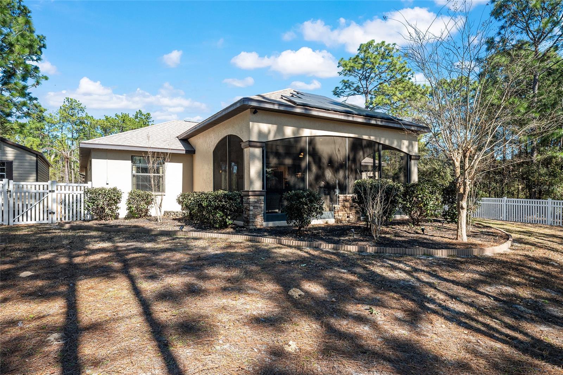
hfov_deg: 81.2
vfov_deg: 59.5
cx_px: 282
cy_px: 188
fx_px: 328
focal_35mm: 21
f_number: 7.1
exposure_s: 1/500
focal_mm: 21
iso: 500
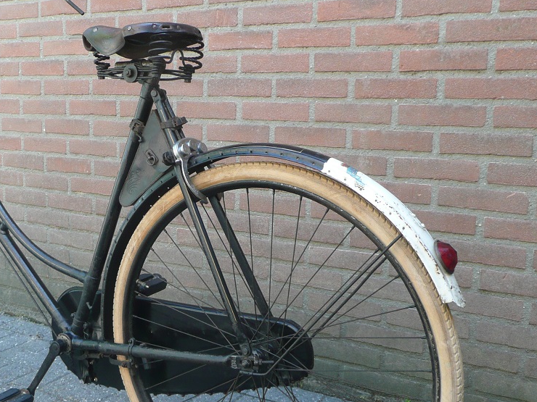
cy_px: 217
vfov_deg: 33.6
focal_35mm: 43
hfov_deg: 43.3
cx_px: 182
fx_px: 667
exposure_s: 1/30
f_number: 3.3
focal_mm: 4.6
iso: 100
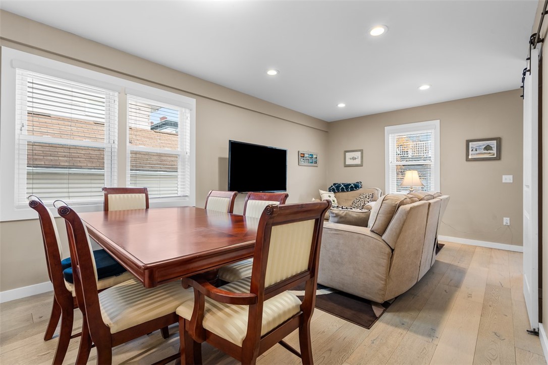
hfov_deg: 96.7
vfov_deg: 73.7
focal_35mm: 16
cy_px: 182
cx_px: 274
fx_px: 244
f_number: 8
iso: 400
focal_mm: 16
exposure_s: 1/3
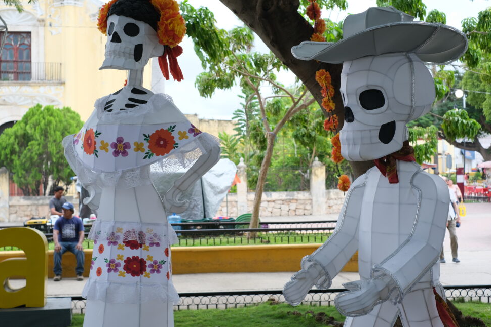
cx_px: 234
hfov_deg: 35.6
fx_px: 764
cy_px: 157
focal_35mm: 56
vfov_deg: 24.2
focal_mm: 35
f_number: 4
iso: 320
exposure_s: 1/480
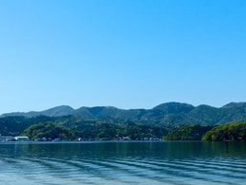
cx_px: 192
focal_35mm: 59
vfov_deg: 24.8
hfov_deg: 31.9
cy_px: 68
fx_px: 420
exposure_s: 1/1600
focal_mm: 6
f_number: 4
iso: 100
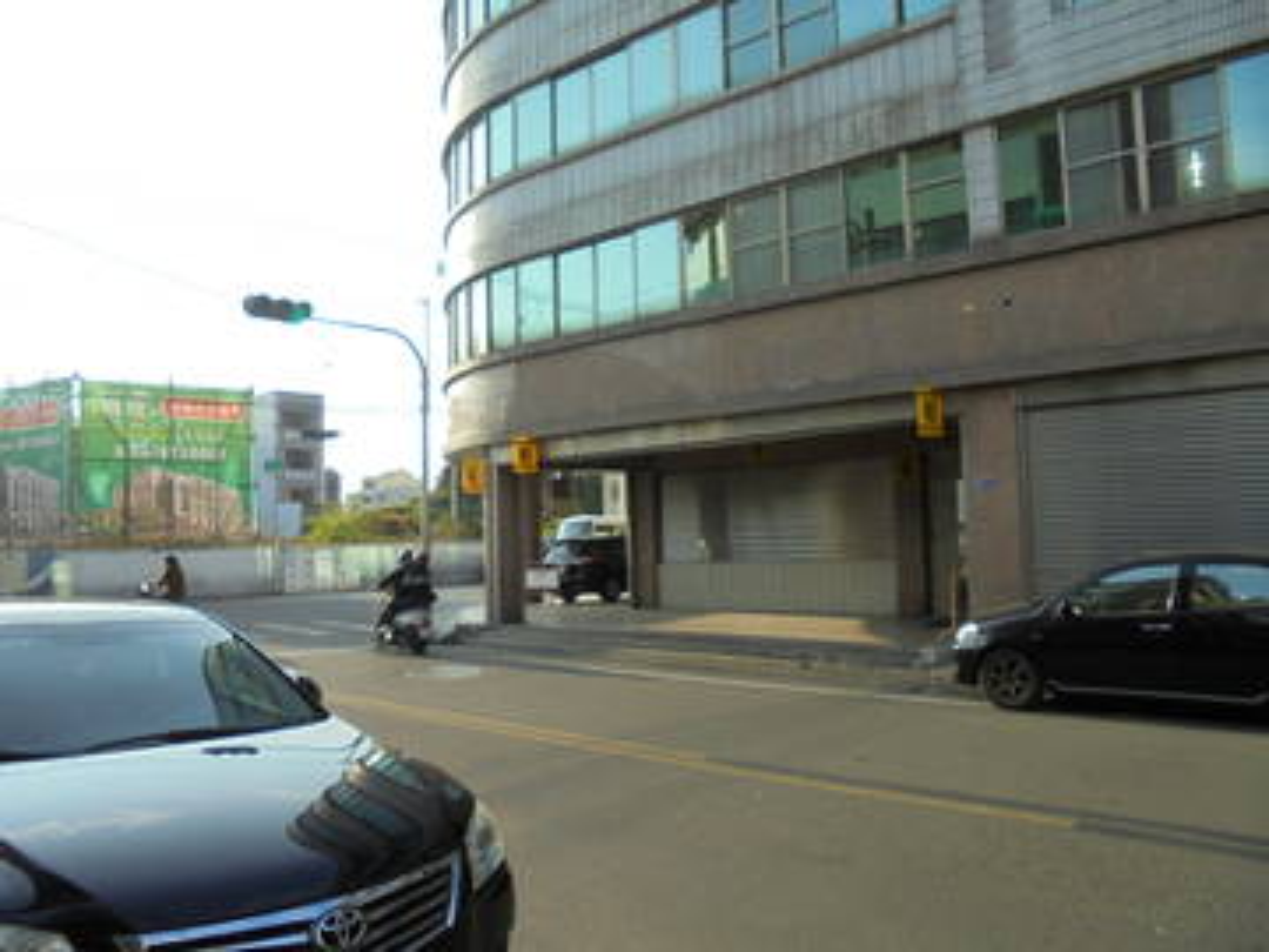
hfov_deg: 67.3
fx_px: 953
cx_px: 634
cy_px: 476
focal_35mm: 26
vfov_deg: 53.1
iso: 100
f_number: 3.5
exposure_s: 1/400
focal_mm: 4.6
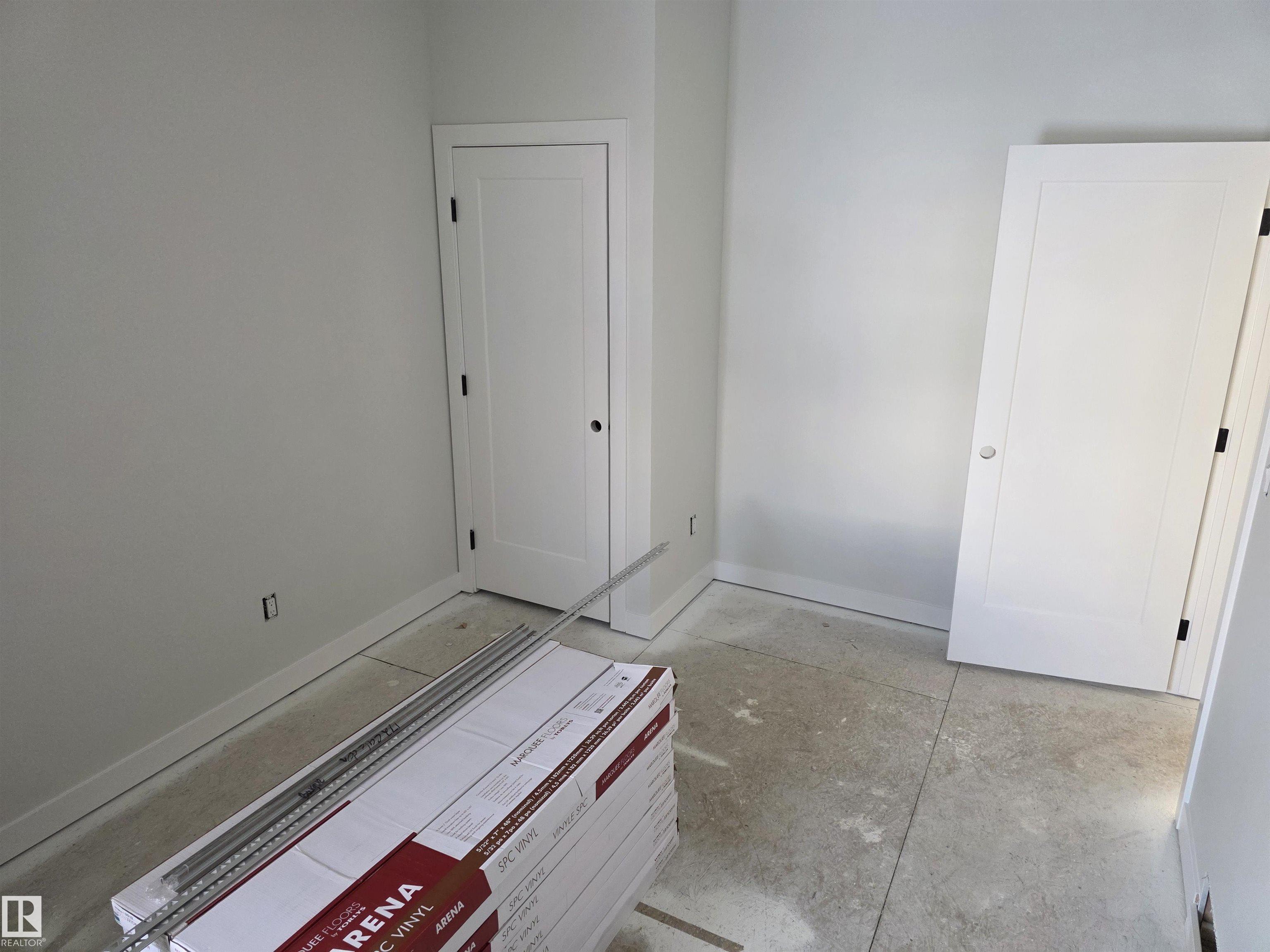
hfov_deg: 73.9
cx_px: 635
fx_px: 844
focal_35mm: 23
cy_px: 476
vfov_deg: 58.9
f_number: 1.7
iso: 320
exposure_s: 1/120
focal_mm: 6.3
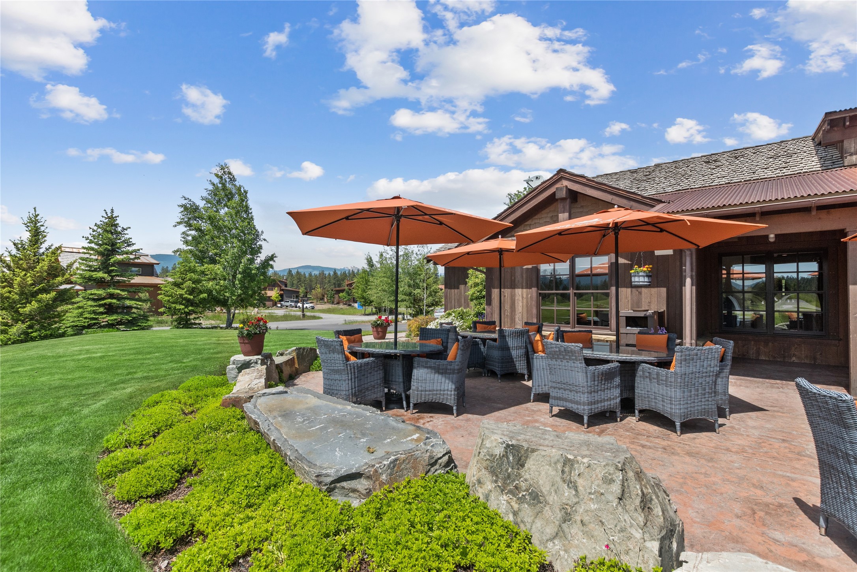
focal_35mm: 16
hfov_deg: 96.7
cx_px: 428
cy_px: 286
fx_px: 381
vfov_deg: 73.7
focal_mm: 11
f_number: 6.3
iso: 200
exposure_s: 1/1250
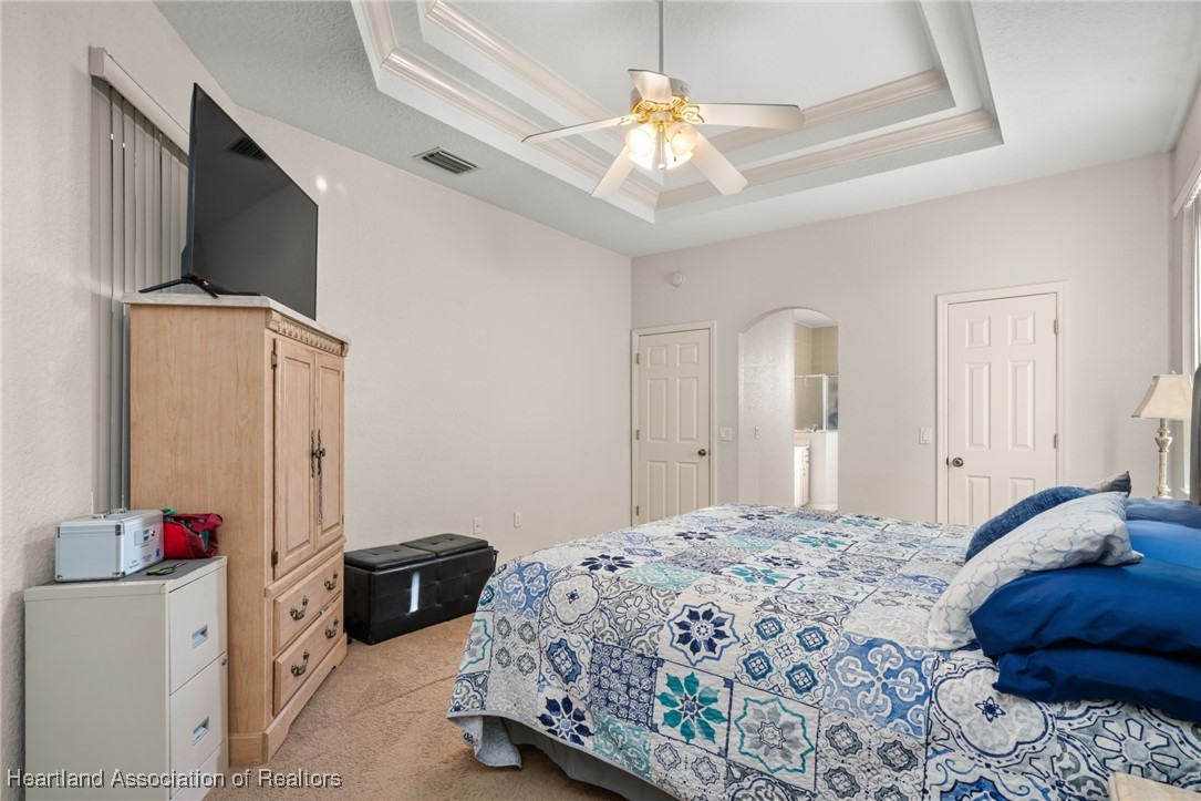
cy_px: 400
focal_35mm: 17
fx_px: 567
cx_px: 600
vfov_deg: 70.4
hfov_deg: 93.3
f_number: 11
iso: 400
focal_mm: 17
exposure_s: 1/1.67
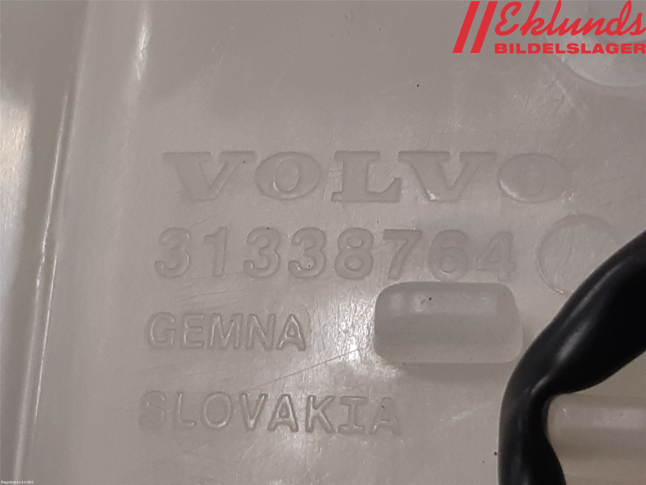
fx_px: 485
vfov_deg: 53.1
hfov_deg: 67.3
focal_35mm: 26
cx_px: 323
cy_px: 242
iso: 64
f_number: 1.7
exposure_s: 1/50
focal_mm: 3.93
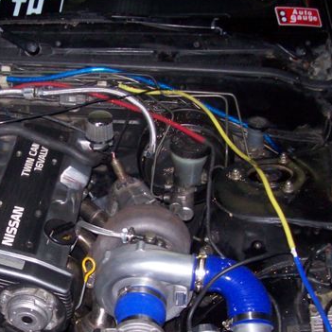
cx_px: 51
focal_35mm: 58
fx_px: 629
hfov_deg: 28.7
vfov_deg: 29.4
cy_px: 213
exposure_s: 1/64
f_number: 2.7
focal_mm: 6
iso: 200
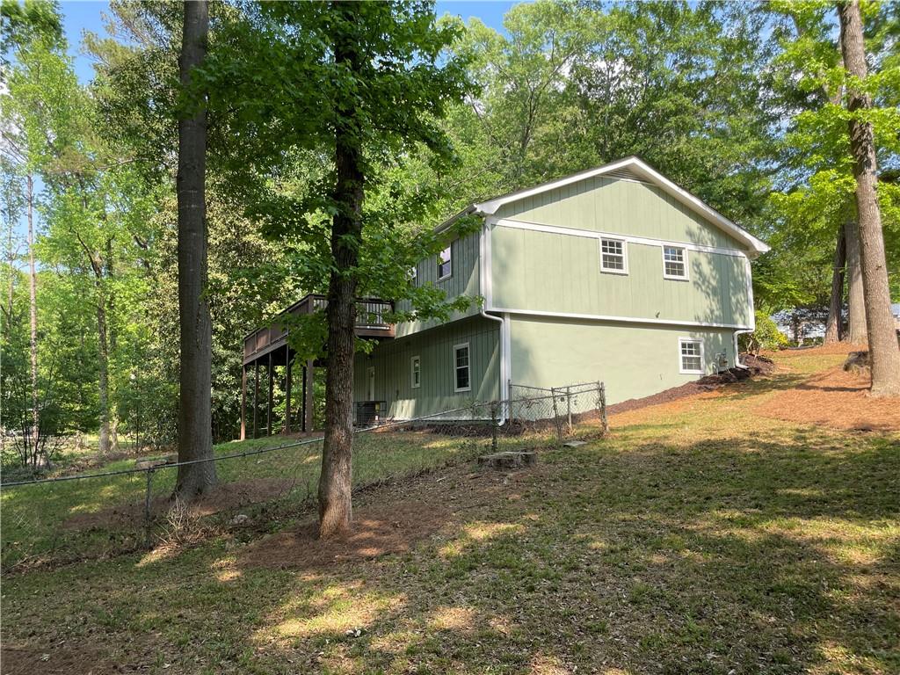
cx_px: 450
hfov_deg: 67.3
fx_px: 676
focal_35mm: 26
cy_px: 338
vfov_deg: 53.1
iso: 32
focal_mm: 4.2
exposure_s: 1/807
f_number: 1.6
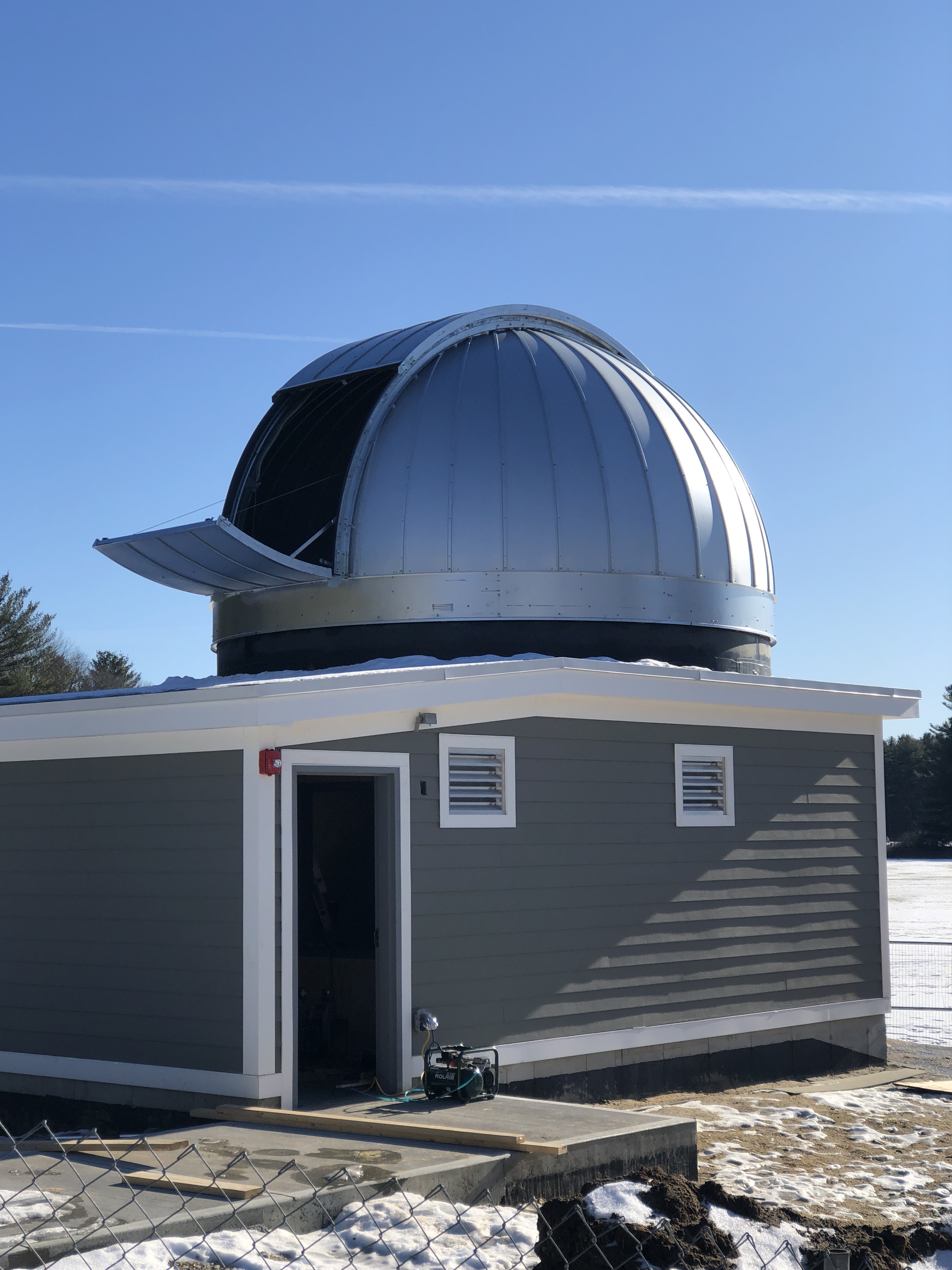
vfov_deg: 33.2
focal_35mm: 58
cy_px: 642
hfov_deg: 25.2
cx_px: 469
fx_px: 2127
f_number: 2.8
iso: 20
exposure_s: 1/1066
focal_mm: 6.6
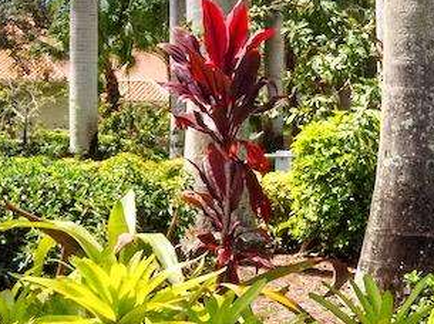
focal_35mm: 121
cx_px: 189
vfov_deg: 12.2
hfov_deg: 16.3
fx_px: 1515
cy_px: 153
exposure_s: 1/640
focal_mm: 9
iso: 200
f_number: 7.1
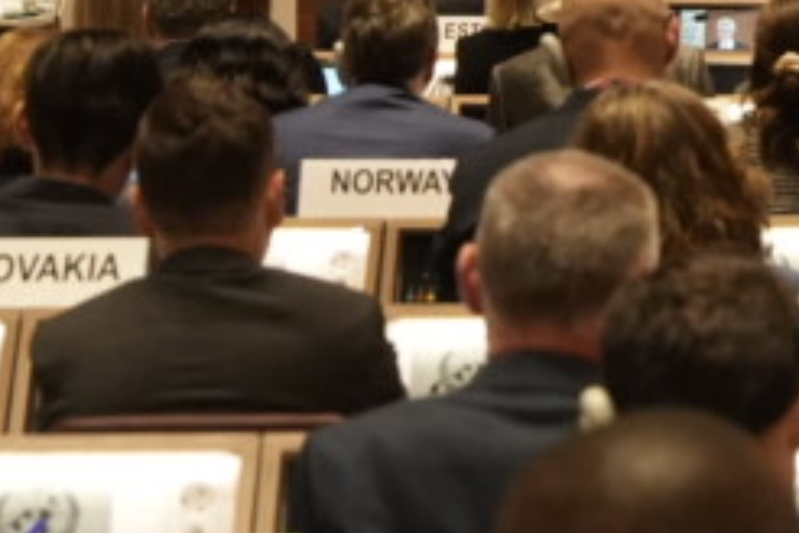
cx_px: 1312
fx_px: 8034
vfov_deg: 3.8
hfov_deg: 5.6
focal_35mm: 362
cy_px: -416
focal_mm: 55
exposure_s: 1/60
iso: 2000
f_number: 4.5
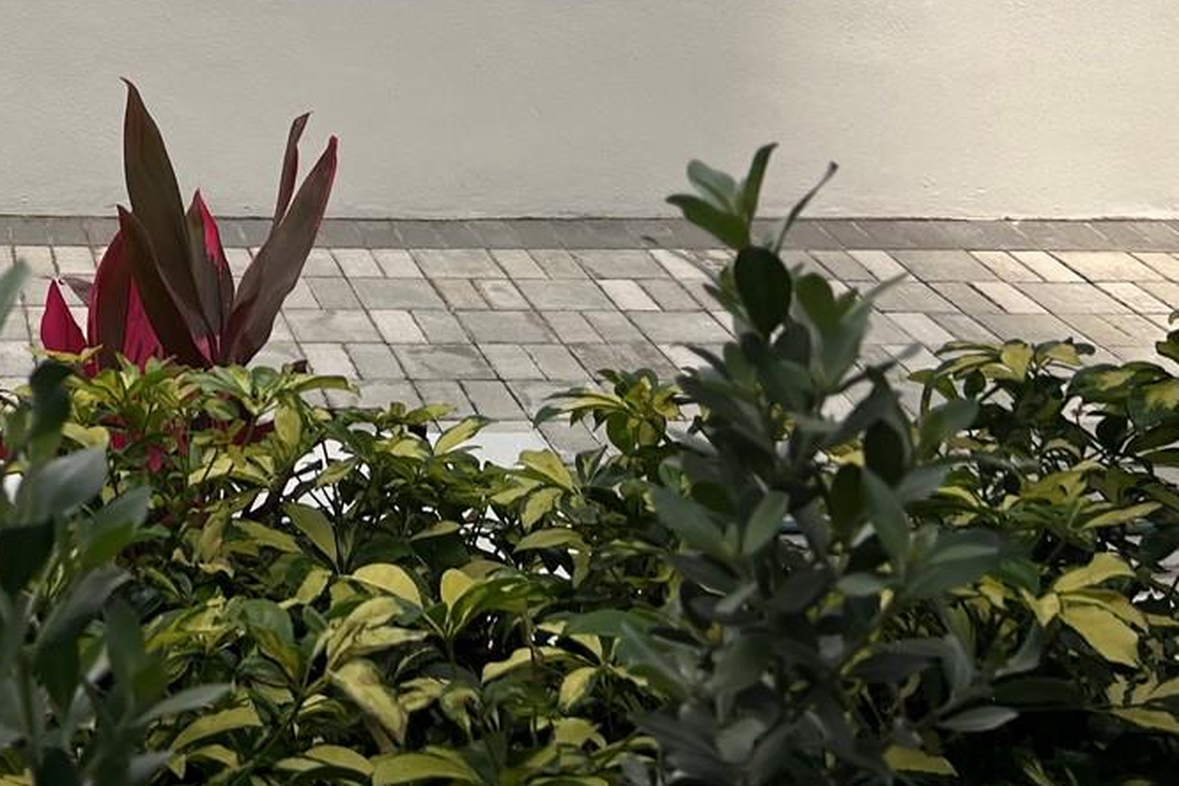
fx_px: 2129
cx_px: -110
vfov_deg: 19.3
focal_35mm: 65
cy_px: -237
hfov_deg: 28.2
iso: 40
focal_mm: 5.7
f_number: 1.5
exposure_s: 1/121
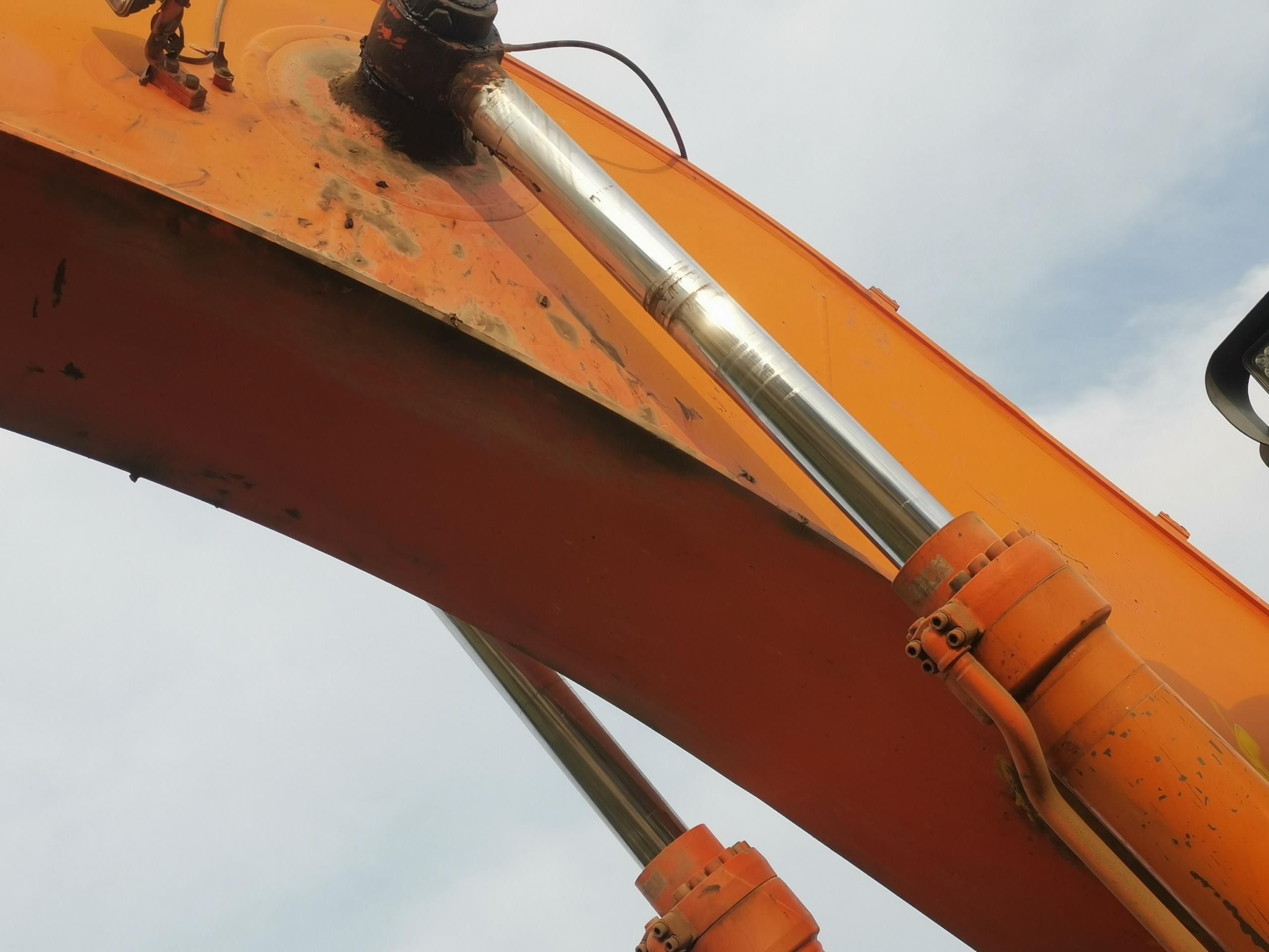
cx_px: 634
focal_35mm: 39
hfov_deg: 47.9
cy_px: 476
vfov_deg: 36.8
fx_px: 1430
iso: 50
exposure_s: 1/2000
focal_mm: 4.75
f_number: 1.8
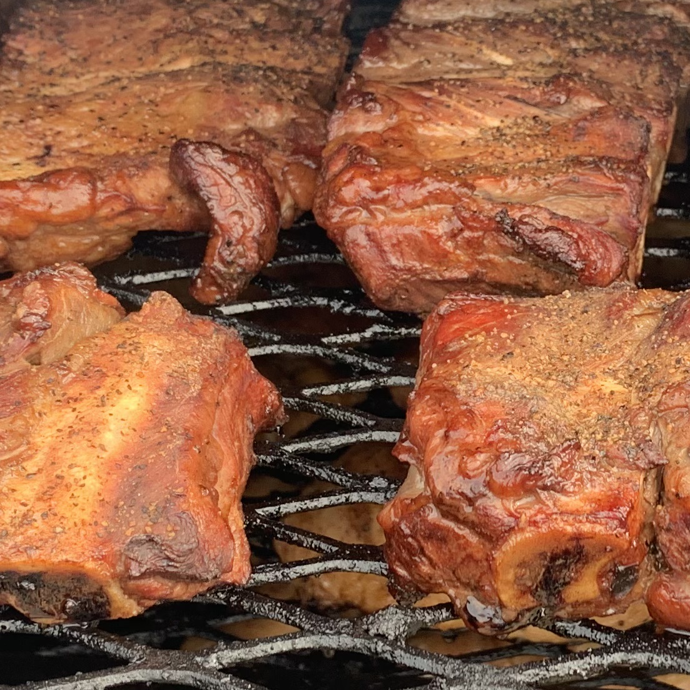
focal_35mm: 84
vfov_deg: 20.6
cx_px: 570
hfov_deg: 20.4
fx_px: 1894
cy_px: 365
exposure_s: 1/122
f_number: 1.8
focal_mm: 4.25
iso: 25
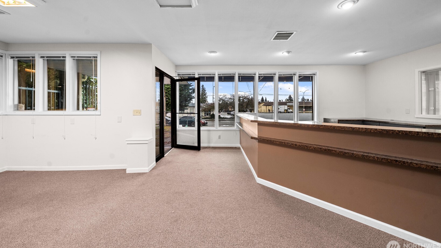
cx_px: 224
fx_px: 152
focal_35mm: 13
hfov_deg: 110.8
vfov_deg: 77.9
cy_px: 106
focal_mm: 12
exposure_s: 1/10
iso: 1000
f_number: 6.7
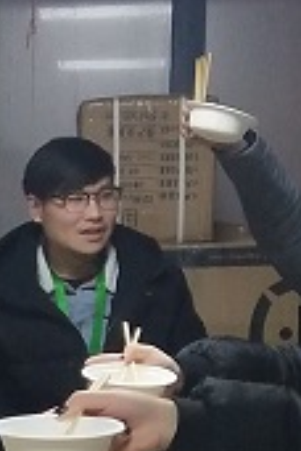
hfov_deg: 7.7
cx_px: -354
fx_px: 2132
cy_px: 534
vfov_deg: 11.8
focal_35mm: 170
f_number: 1.8
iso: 354
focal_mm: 3.95
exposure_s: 1/50
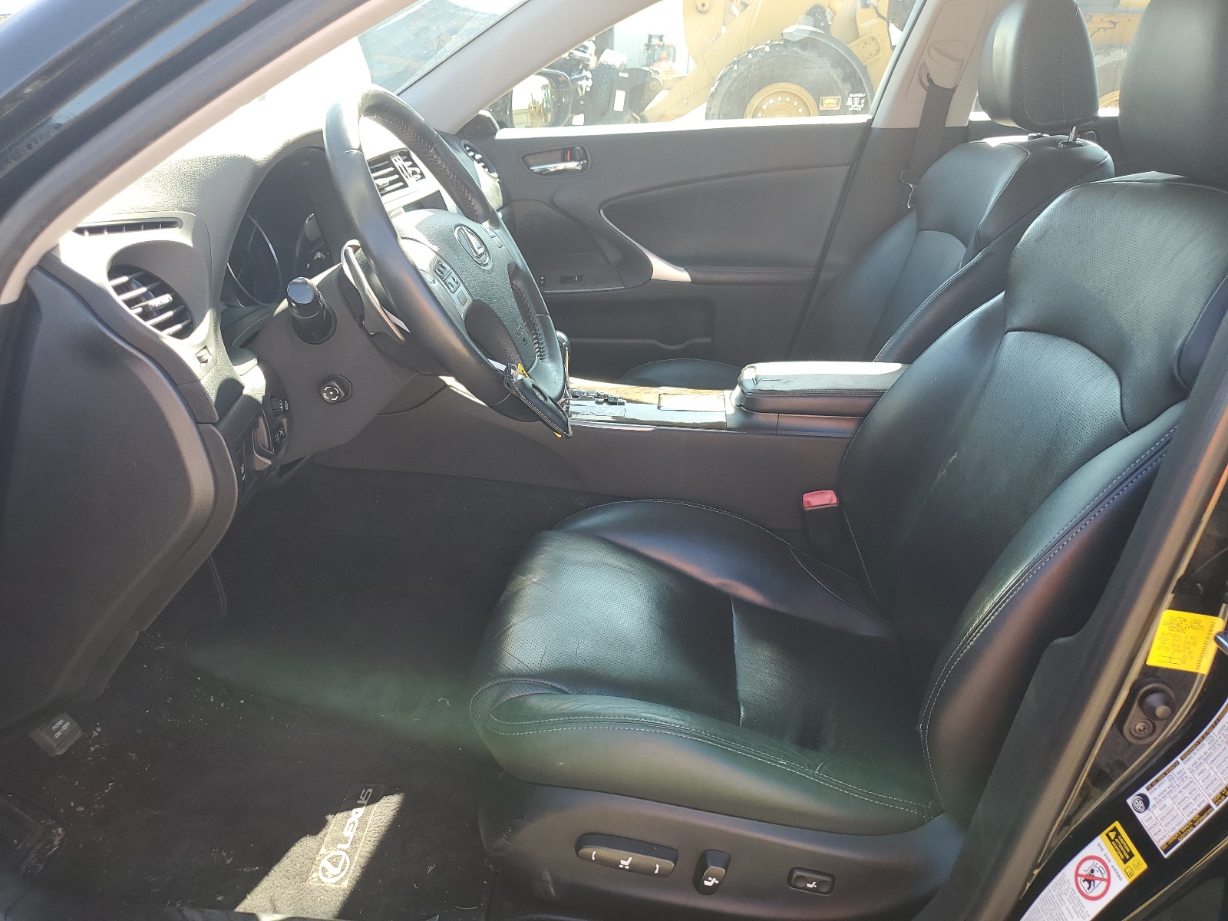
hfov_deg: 67.3
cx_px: 614
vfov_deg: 53.1
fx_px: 922
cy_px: 460
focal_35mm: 26
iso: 50
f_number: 1.5
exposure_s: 1/204
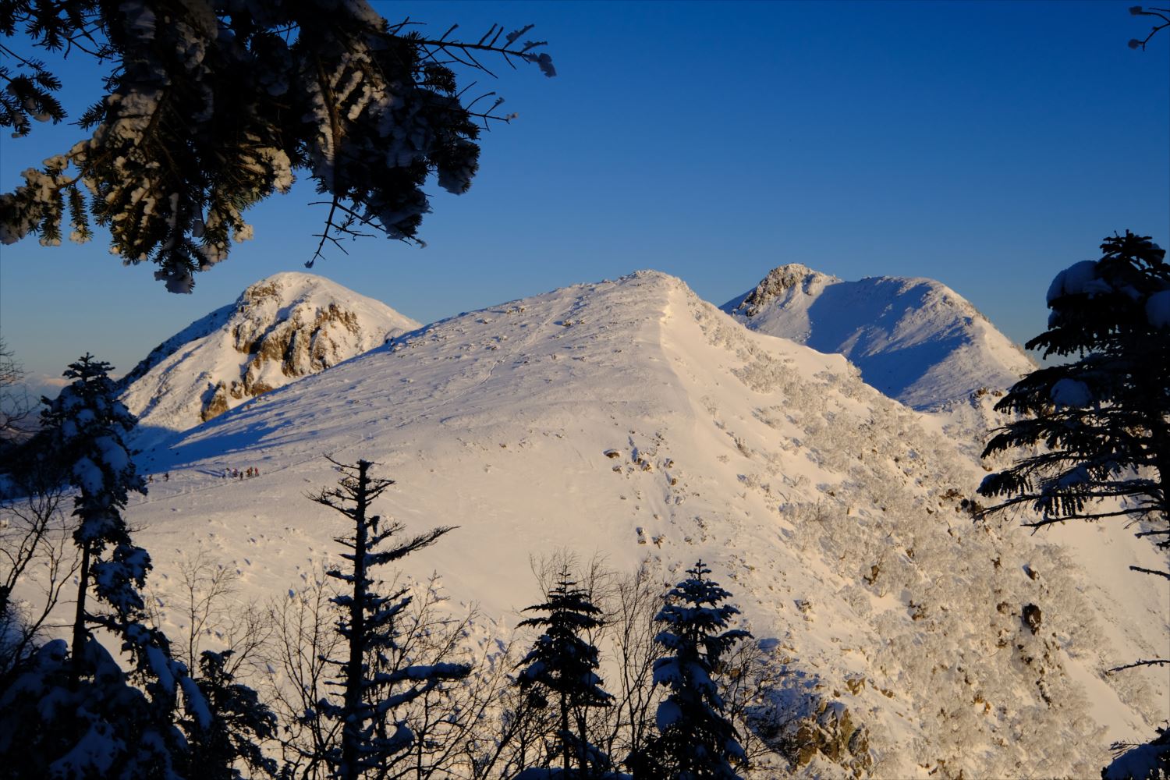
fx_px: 1170
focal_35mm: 36
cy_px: 390
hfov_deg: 53.1
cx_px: 585
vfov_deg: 36.9
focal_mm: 24
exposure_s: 1/500
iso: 400
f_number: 11
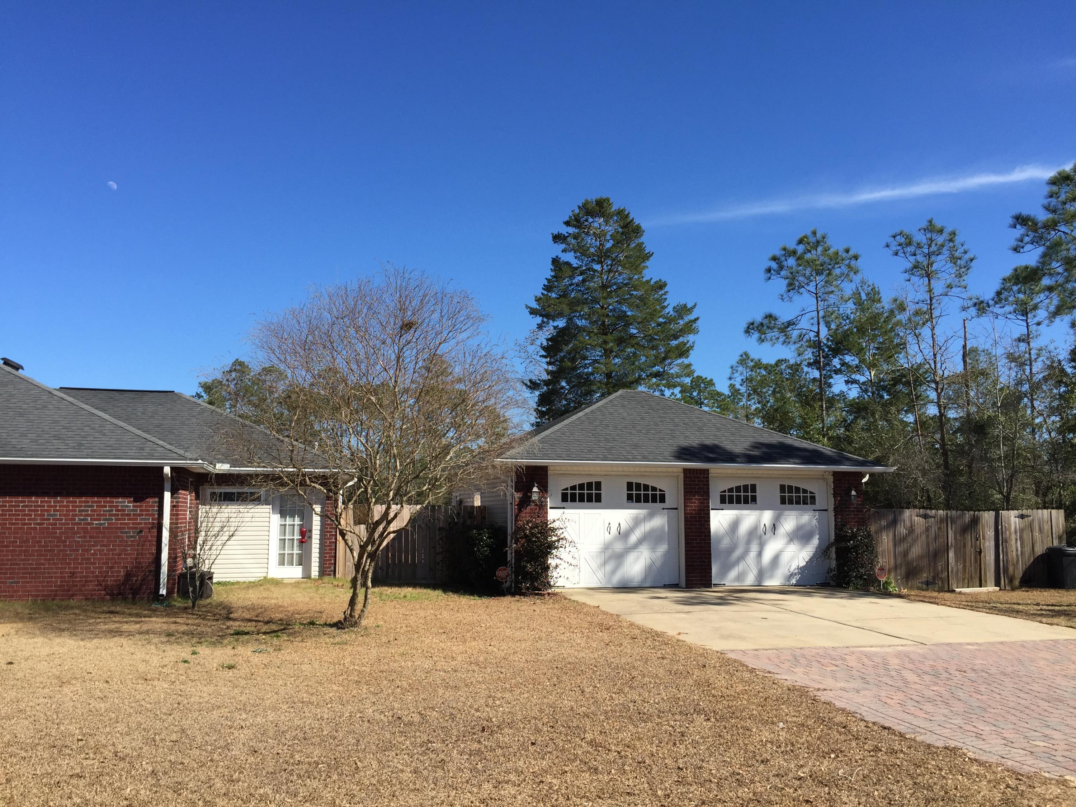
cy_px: 404
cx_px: 538
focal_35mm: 29
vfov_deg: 48.2
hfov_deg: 61.7
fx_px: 901
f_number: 2.2
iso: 32
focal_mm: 4.15
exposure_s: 1/1721
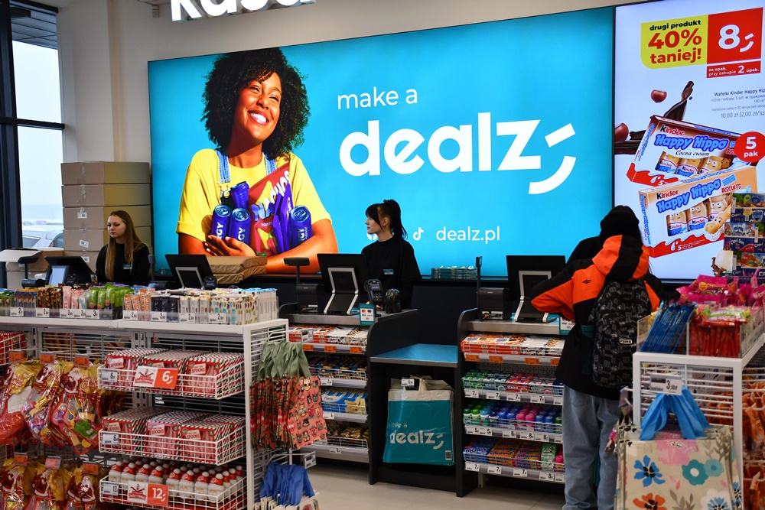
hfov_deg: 43.6
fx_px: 956
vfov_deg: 29.9
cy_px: 255
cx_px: 382
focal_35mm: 45
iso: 560
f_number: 4
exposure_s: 1/250
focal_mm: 30
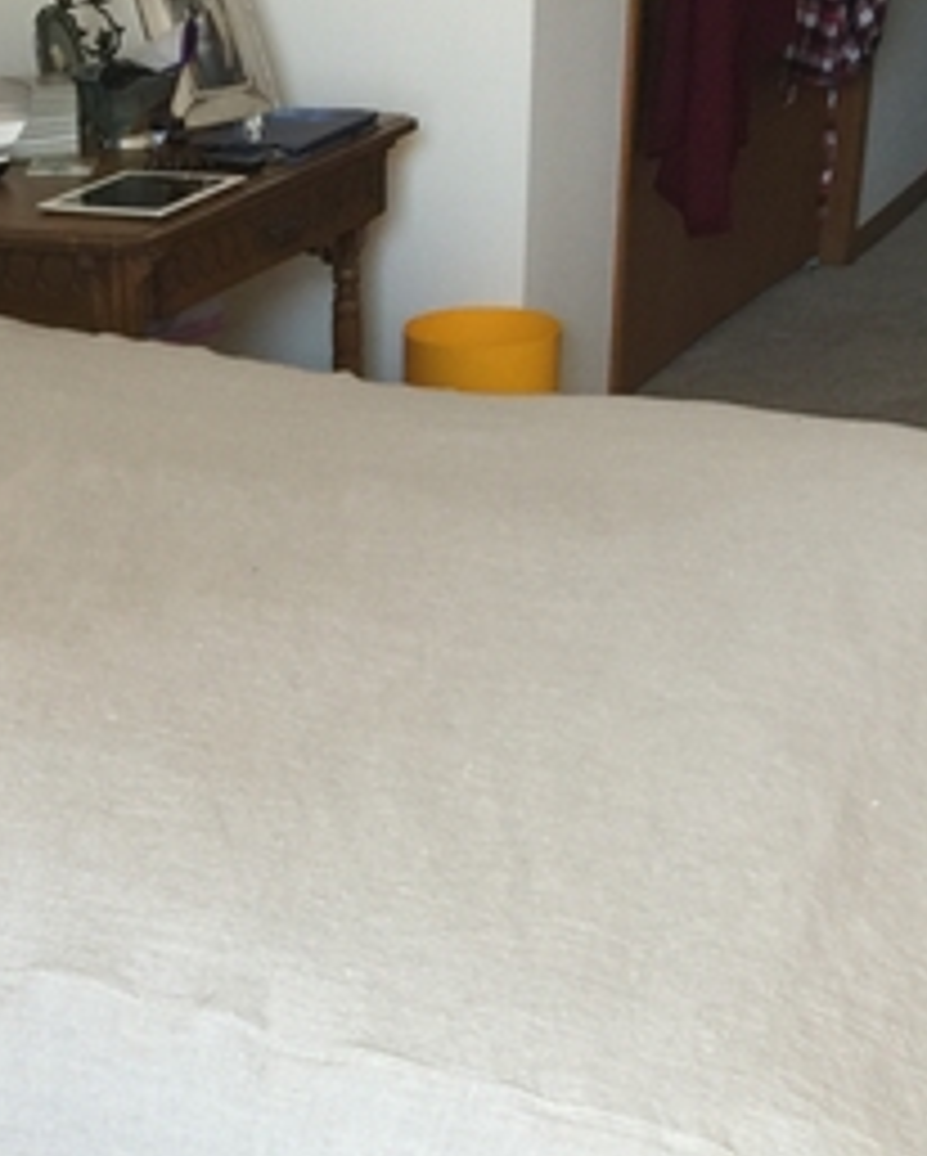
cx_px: 144
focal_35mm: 66
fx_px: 2261
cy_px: 981
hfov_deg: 22.7
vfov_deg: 27.9
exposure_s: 1/15
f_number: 2.2
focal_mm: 4.15
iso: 40
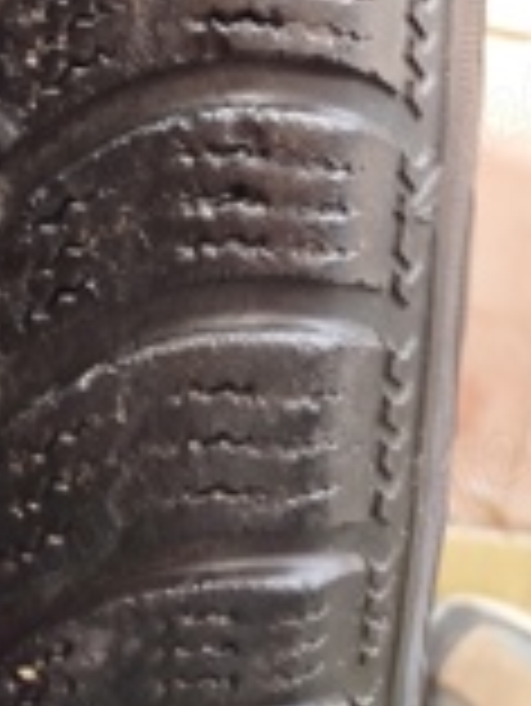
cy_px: -139
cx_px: 14
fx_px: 1246
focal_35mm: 61
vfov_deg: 27.8
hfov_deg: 23.2
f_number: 1.7
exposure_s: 1/50
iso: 50
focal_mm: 5.31
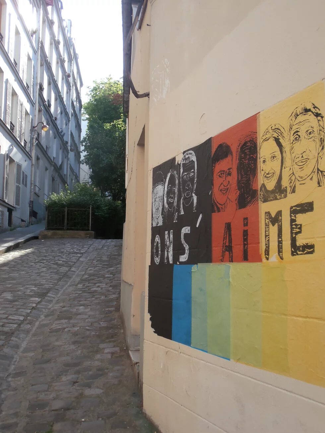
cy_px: 216
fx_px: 501
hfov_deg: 36.0
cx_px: 162
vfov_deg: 46.8
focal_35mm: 40
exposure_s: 1/160
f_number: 3.9
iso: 80
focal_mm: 7.15
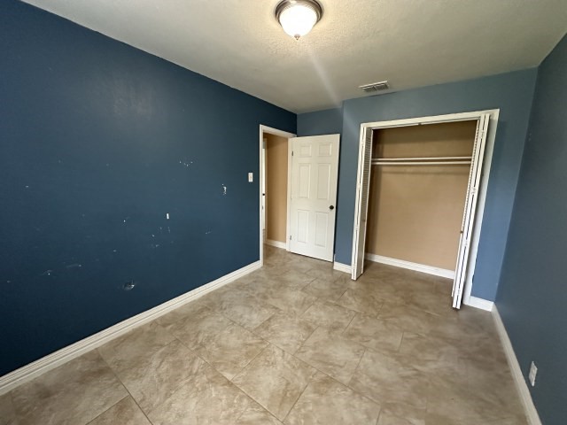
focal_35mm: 14
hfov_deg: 102.1
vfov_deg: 85.7
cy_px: 212
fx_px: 229
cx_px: 284
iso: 800
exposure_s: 1/60
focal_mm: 2.22
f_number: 2.2
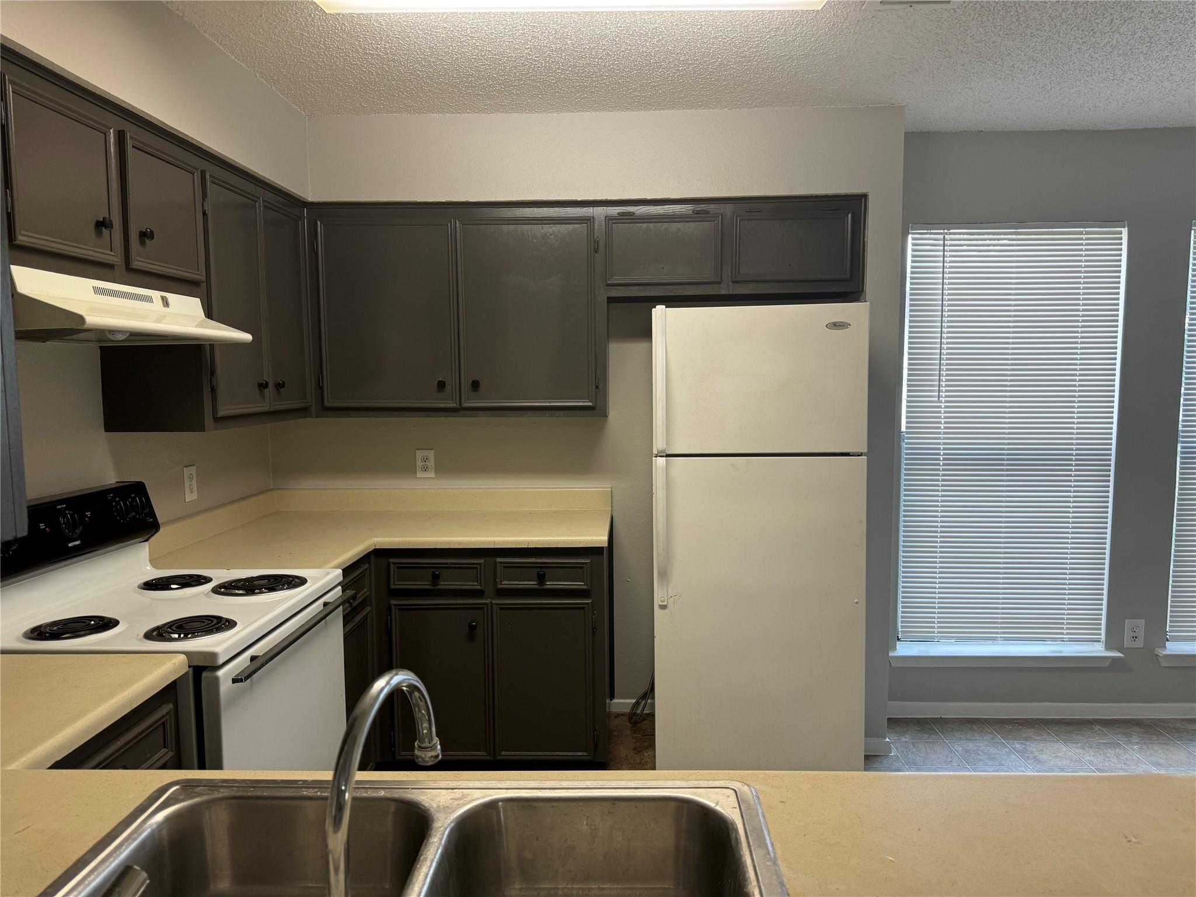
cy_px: 448
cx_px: 598
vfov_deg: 56.8
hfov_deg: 71.6
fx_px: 829
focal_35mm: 24
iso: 125
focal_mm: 6.76
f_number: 1.78
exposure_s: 1/60
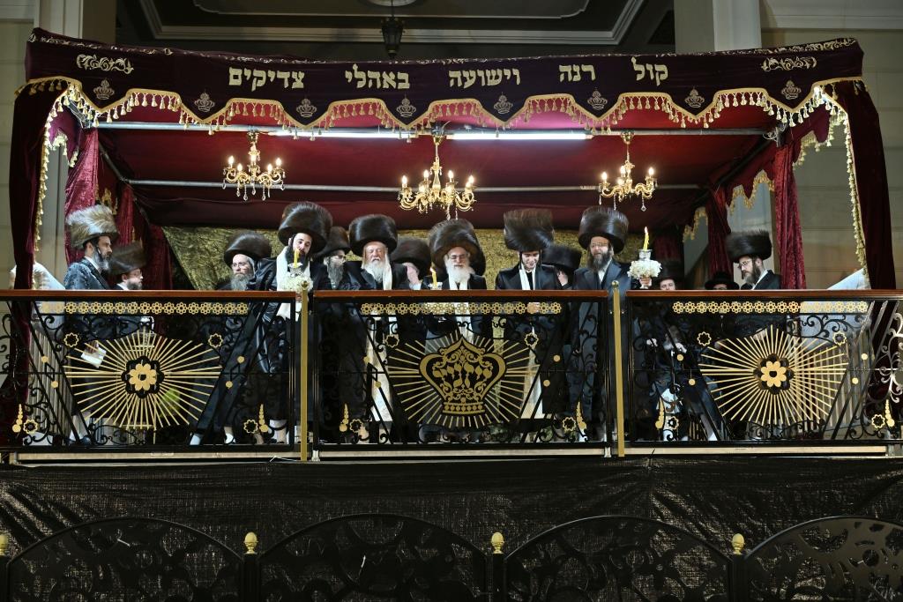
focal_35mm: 50
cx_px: 452
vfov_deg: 27.0
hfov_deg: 39.6
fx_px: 1254
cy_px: 301
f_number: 4
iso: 500
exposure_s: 1/320
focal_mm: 50
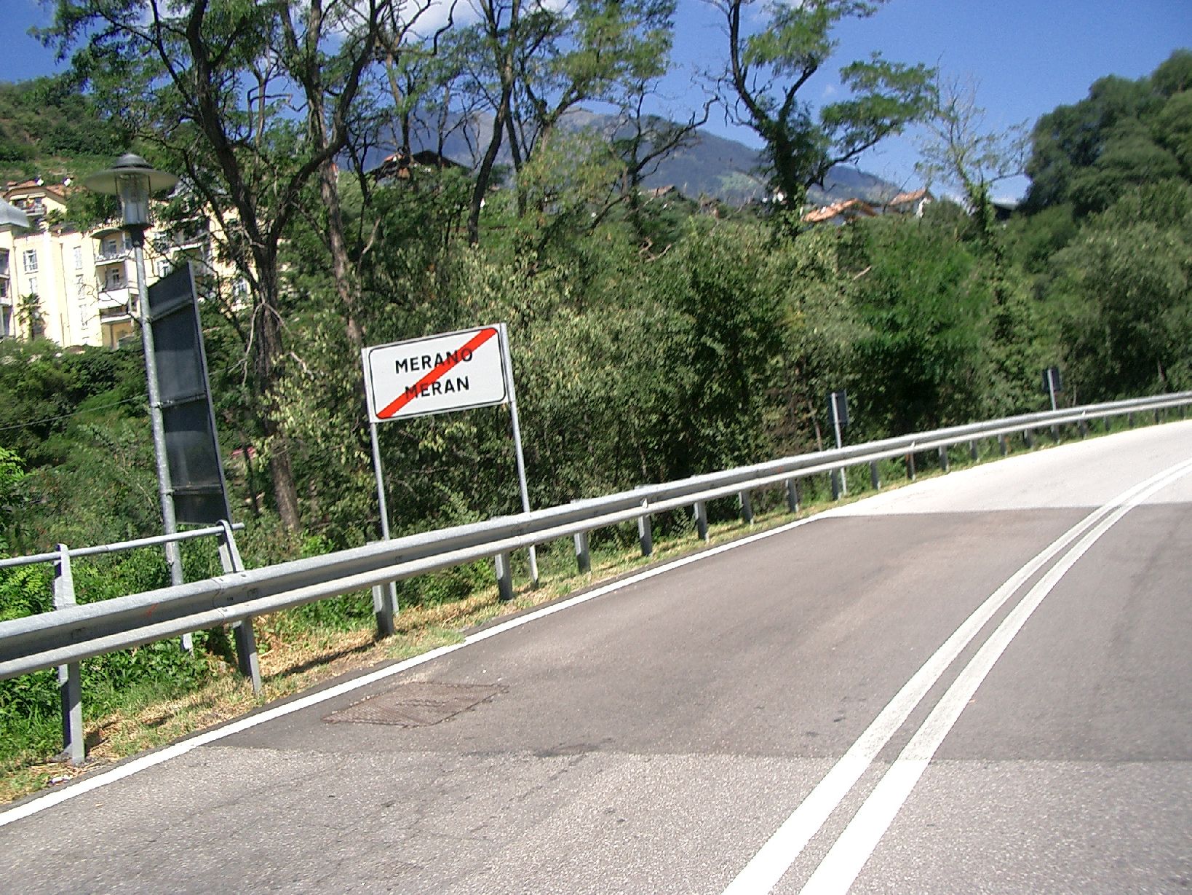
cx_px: 596
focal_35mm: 35
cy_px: 448
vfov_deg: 40.7
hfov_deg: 52.6
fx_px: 1205
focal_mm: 5.8
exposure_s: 1/320
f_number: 4.3
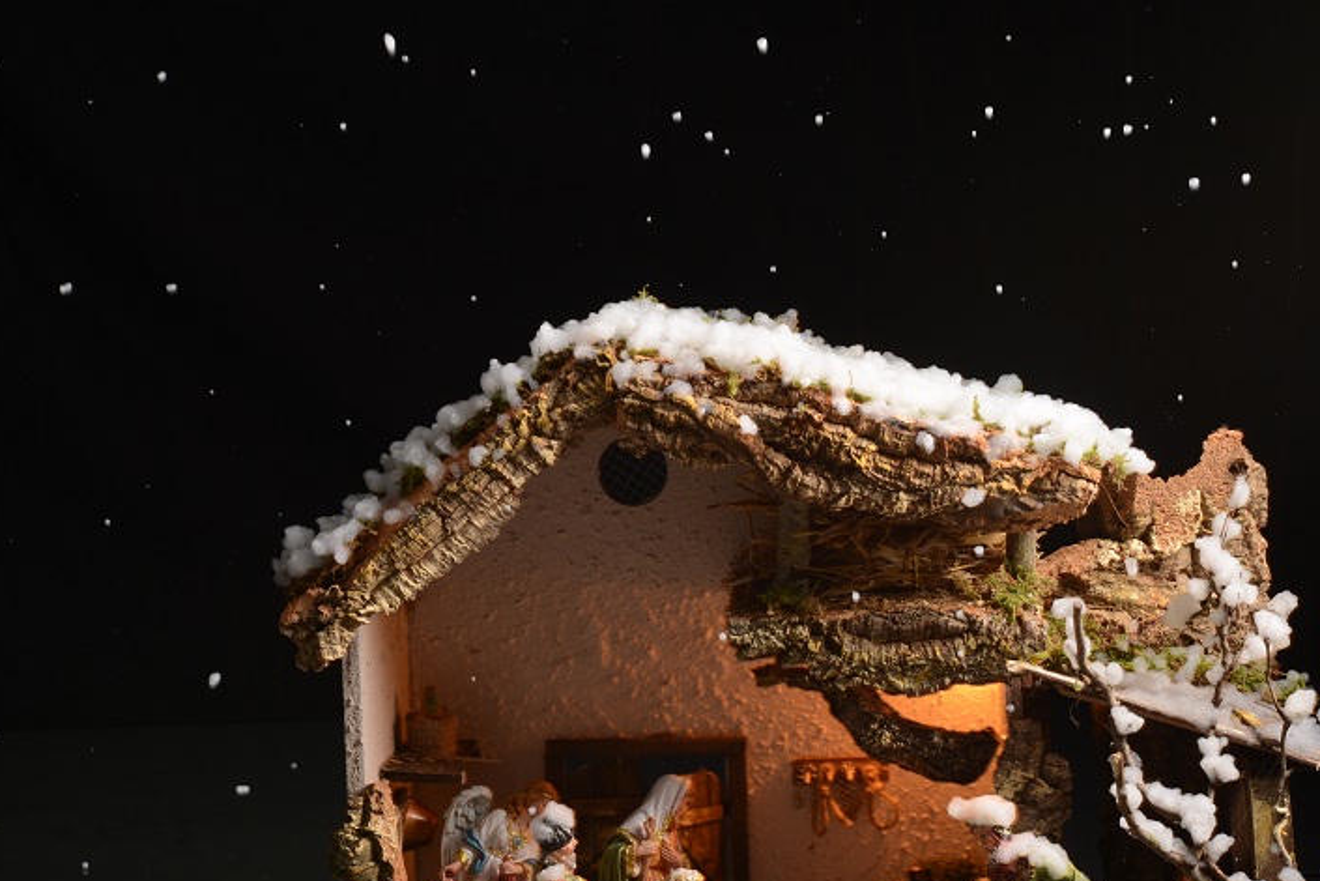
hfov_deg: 23.9
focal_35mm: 85
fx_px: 3117
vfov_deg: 16.0
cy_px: 590
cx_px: 729
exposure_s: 1/2
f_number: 16
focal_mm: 60
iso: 200
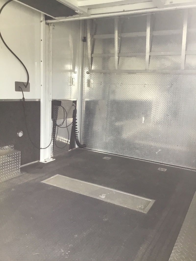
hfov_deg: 45.4
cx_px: 98
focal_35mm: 31
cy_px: 130
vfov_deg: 58.4
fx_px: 234
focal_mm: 3.3
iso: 50
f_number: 2.4
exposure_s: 1/30
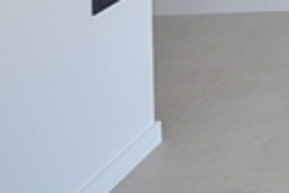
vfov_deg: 11.7
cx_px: 669
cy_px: -285
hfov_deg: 14.9
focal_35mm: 93
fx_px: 745
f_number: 7.1
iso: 400
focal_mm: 11
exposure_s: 1/200
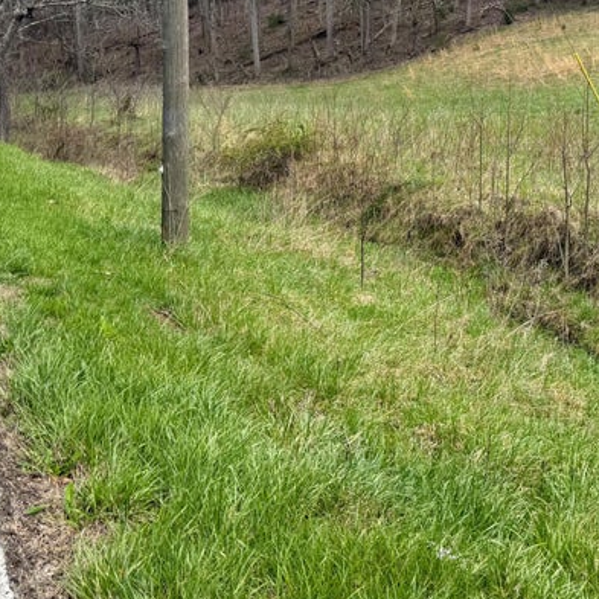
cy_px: 145
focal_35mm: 46
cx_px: 472
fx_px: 901
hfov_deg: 35.7
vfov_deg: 35.9
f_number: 1.78
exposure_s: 1/2000
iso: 80
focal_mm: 6.76
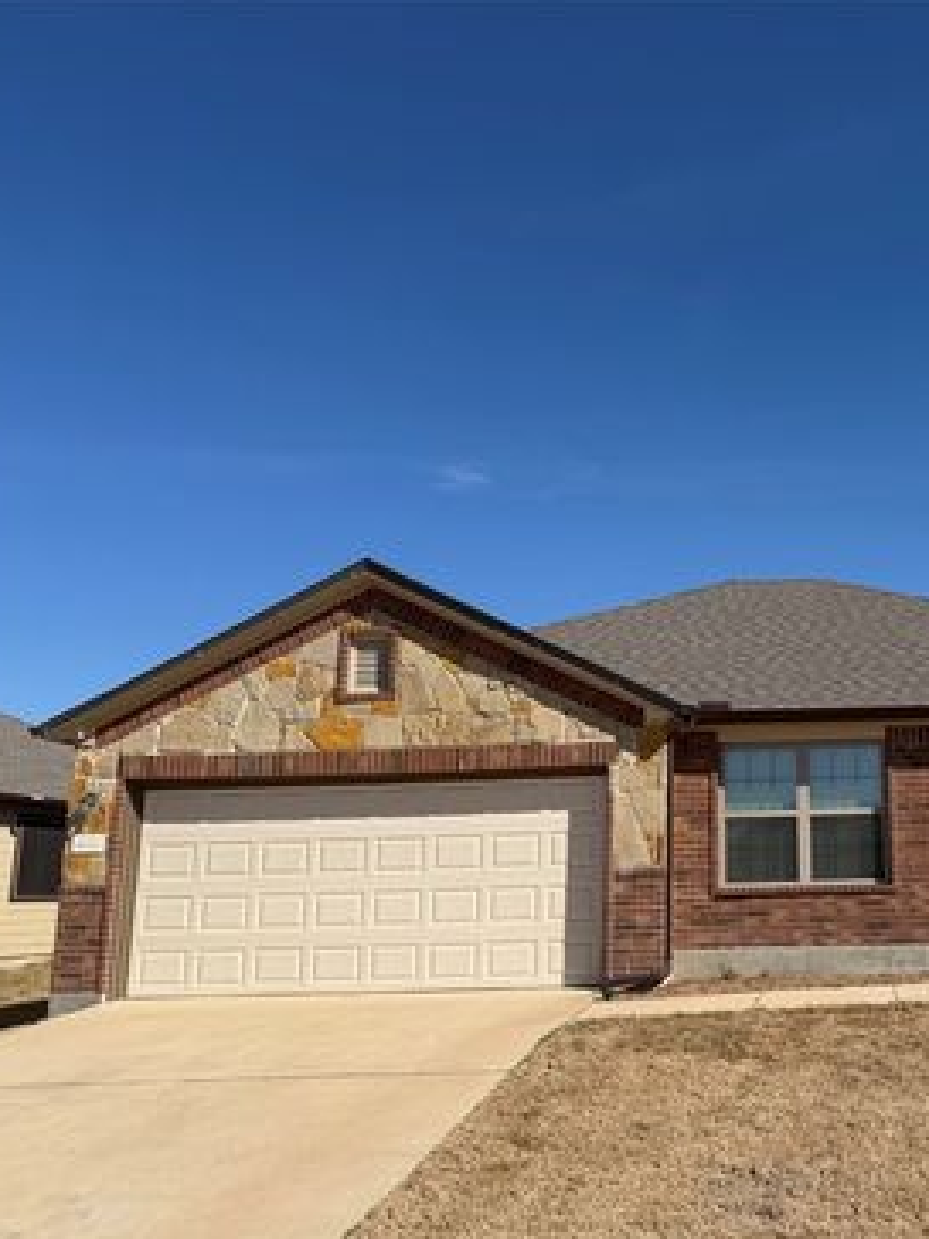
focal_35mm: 33
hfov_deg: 40.1
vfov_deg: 55.3
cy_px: 631
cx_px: 817
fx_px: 1181
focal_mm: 6.76
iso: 80
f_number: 1.78
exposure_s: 1/6711
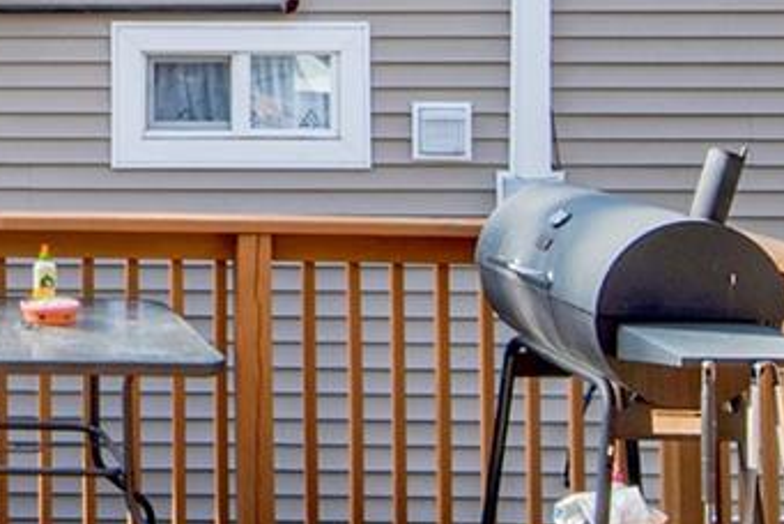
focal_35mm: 72
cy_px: 93
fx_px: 1569
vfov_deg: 18.8
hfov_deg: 24.6
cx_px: -218
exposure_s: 1/160
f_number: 8
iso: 100
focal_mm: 8
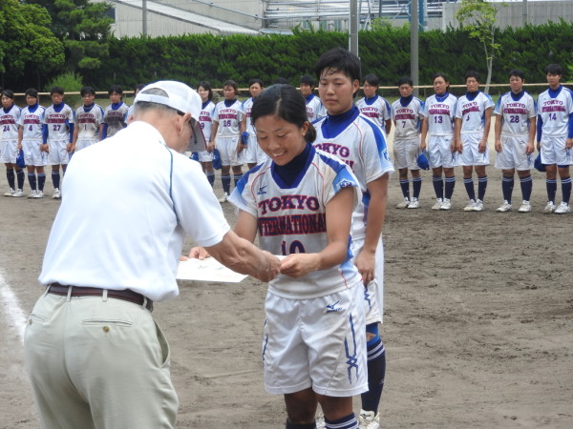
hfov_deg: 20.7
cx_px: 286
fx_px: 1573
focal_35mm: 95
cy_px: 214
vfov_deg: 15.6
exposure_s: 1/400
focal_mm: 17
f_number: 4.8
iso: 100
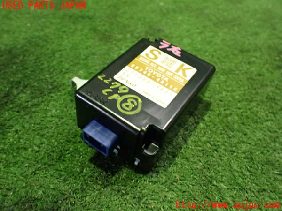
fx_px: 244
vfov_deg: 46.8
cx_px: 141
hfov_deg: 60.0
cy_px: 106
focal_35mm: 30
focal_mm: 5.4
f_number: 2.3
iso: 800
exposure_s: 1/40
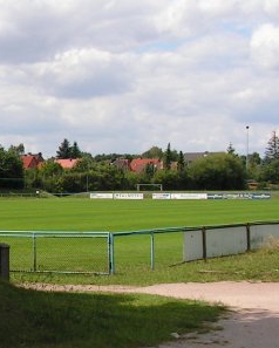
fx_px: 732
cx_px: -15
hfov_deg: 20.7
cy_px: 161
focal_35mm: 71
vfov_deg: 26.7
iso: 100
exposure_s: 1/1600
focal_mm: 6
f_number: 3.2
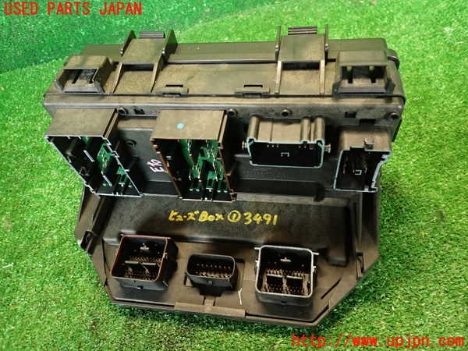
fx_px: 338
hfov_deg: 69.4
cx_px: 234
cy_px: 176
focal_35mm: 25
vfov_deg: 54.9
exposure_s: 1/30
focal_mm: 4.5
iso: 400
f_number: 2
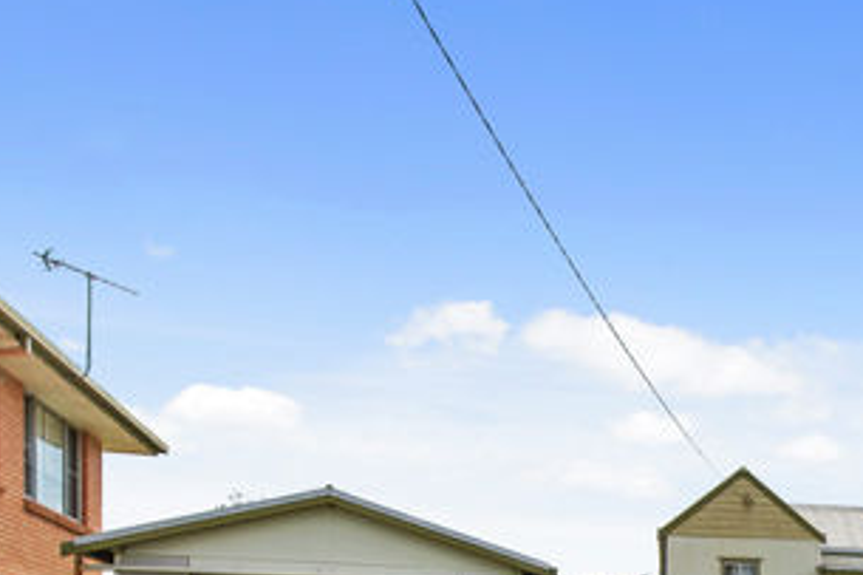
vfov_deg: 27.4
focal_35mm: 42
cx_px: 860
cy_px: 717
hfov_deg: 40.7
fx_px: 1006
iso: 100
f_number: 9
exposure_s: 1/640
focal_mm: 16
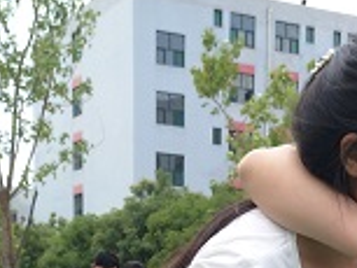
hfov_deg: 20.0
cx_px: 422
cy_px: 529
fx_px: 950
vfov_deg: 13.8
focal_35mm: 92
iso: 50
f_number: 2
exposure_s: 1/496
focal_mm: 3.79
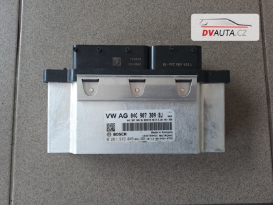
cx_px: 136
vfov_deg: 54.9
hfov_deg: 69.4
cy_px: 102
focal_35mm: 25
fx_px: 197
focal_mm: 4.6
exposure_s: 1/60
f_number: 2
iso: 40
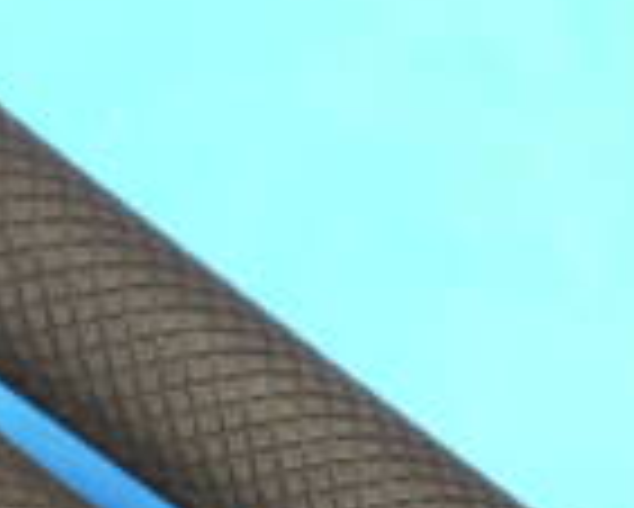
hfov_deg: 8.7
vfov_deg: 6.7
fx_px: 4168
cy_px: 1043
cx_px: 553
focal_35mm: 222
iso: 800
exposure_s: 1/60
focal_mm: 25
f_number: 4.6
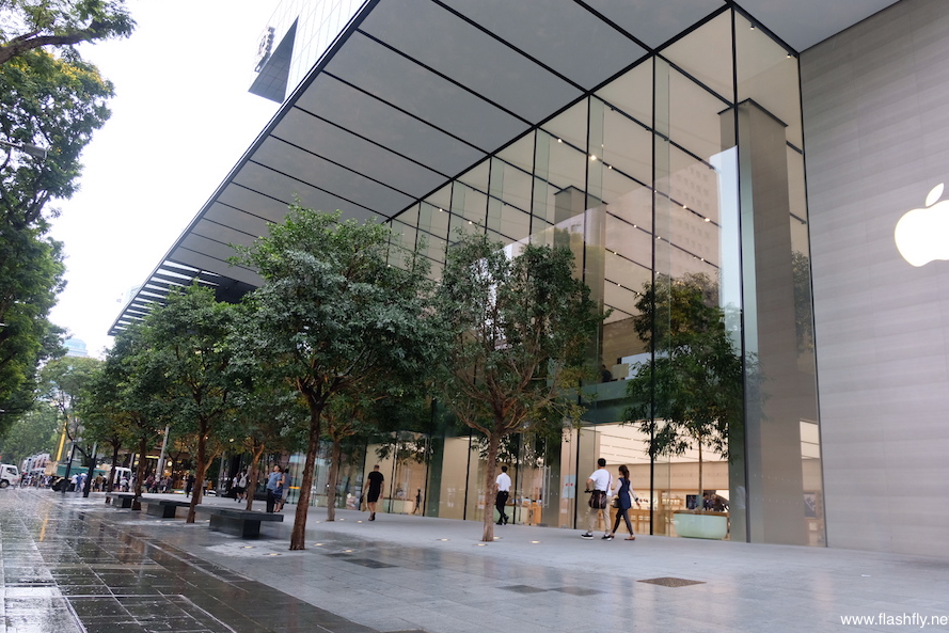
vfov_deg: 47.9
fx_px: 712
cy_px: 316
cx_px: 477
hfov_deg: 67.4
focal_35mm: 27
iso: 400
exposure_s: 1/85
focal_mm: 16
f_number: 3.5
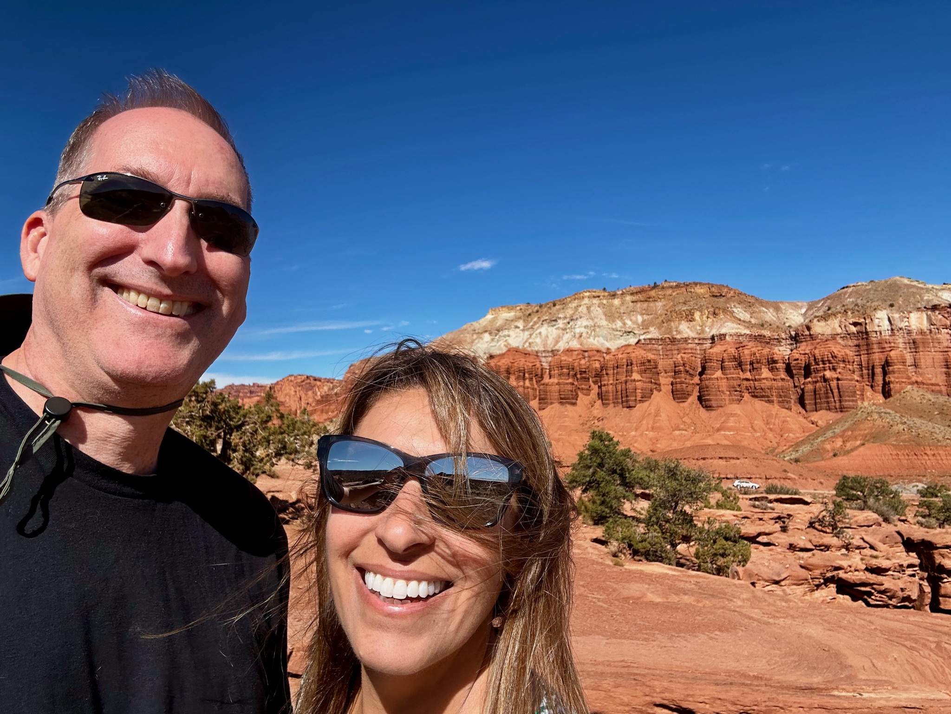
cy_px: 357
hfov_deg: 73.9
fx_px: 632
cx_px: 476
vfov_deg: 58.9
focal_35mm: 23
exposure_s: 1/1497
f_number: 1.9
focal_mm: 2.69
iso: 25
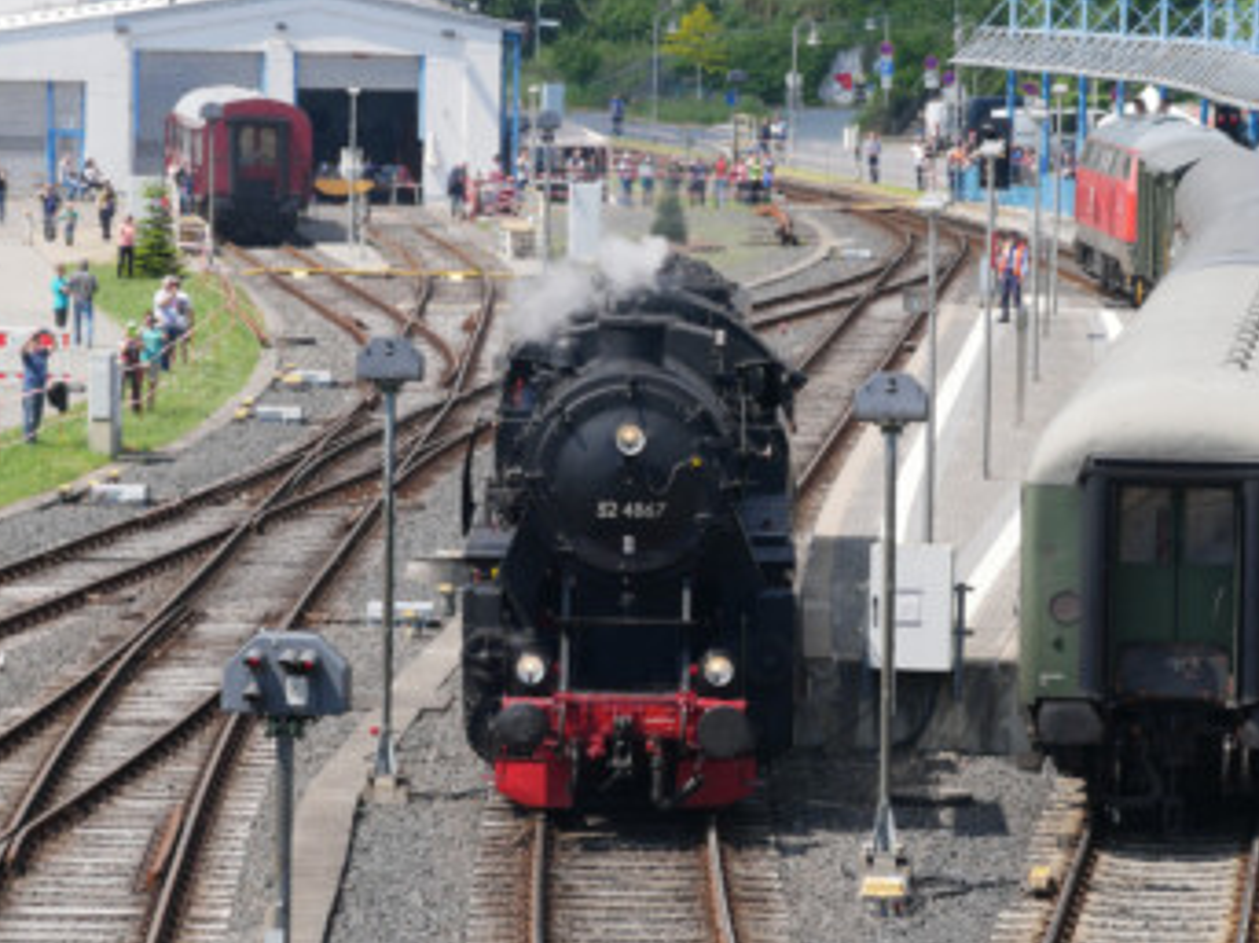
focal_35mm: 189
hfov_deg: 10.5
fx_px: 6872
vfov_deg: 7.9
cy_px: 415
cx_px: 705
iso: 320
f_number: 10
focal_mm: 81
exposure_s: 1/320
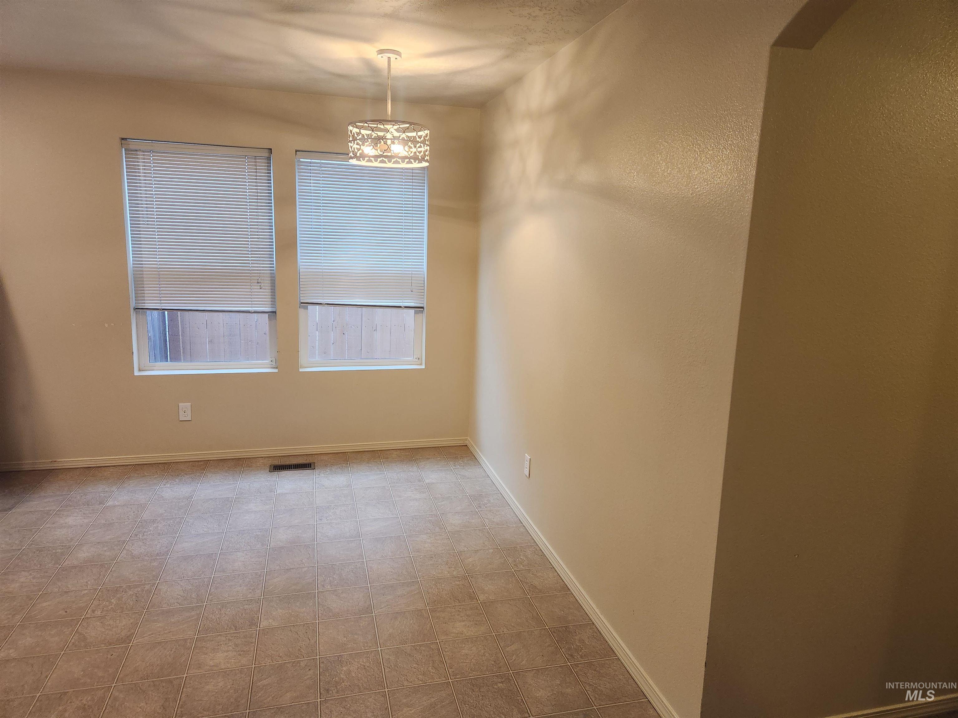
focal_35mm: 23
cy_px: 359
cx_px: 479
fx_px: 637
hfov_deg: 73.9
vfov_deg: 58.9
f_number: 1.8
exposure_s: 1/120
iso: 400
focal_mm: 5.4
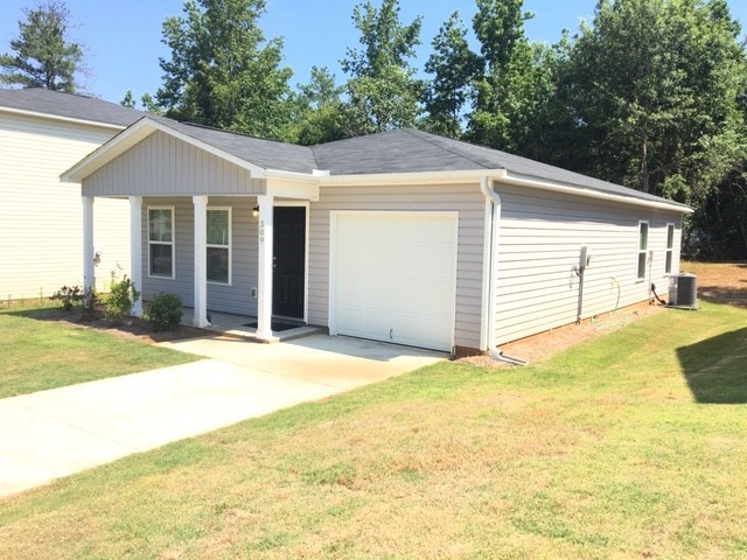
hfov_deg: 61.7
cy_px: 280
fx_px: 626
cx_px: 374
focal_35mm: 29
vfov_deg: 48.2
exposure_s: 1/1026
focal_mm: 4.15
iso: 25
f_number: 2.2
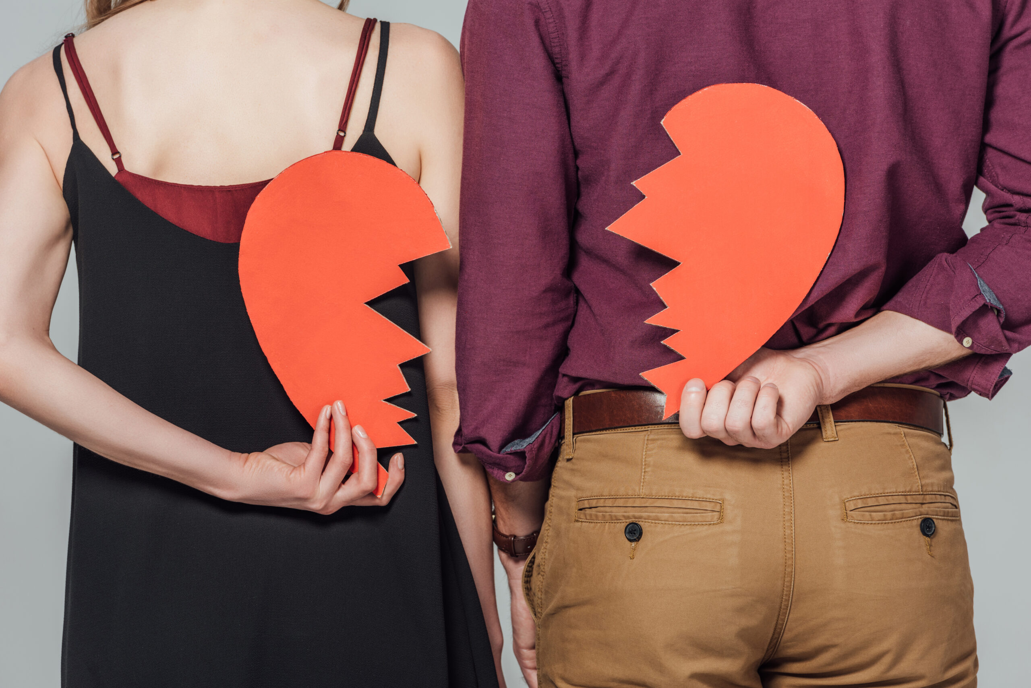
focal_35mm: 200
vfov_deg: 6.9
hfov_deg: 10.3
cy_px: 344
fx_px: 5730
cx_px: 516
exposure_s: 1/160
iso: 100
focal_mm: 200
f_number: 6.3
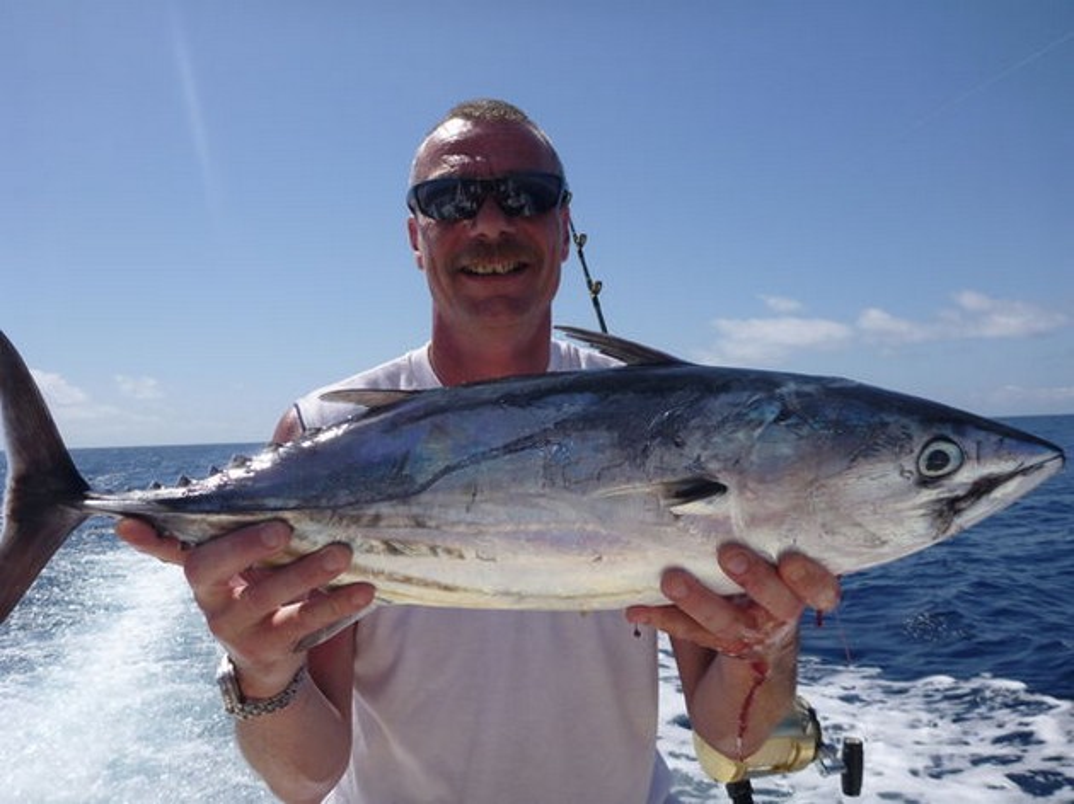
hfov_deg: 63.5
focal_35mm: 28
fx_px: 868
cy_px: 402
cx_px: 537
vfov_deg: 49.7
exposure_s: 1/200
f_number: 10
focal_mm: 4.9
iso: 100
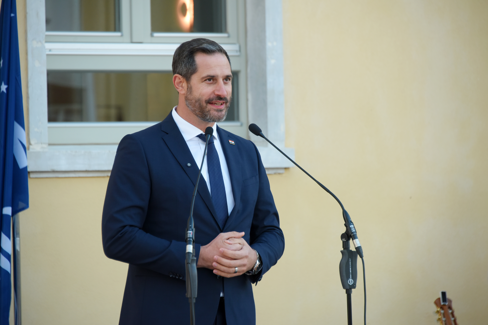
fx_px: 3118
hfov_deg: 9.0
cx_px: 244
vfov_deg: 6.0
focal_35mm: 230
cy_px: 162
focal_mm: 230
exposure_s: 1/125
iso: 1000
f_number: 5.6
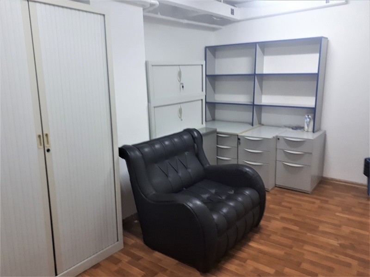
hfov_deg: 65.3
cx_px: 185
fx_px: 289
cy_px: 138
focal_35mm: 27
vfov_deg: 51.4
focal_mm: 3.6
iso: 160
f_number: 1.9
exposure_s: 1/17
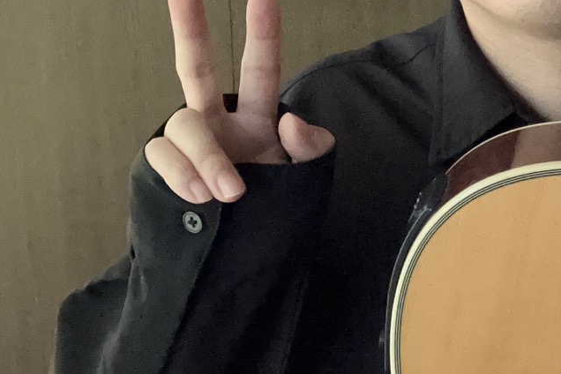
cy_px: -35
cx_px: 535
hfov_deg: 28.6
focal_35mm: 67
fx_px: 1044
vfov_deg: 19.5
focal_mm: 2.87
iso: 640
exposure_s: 1/20
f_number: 2.2
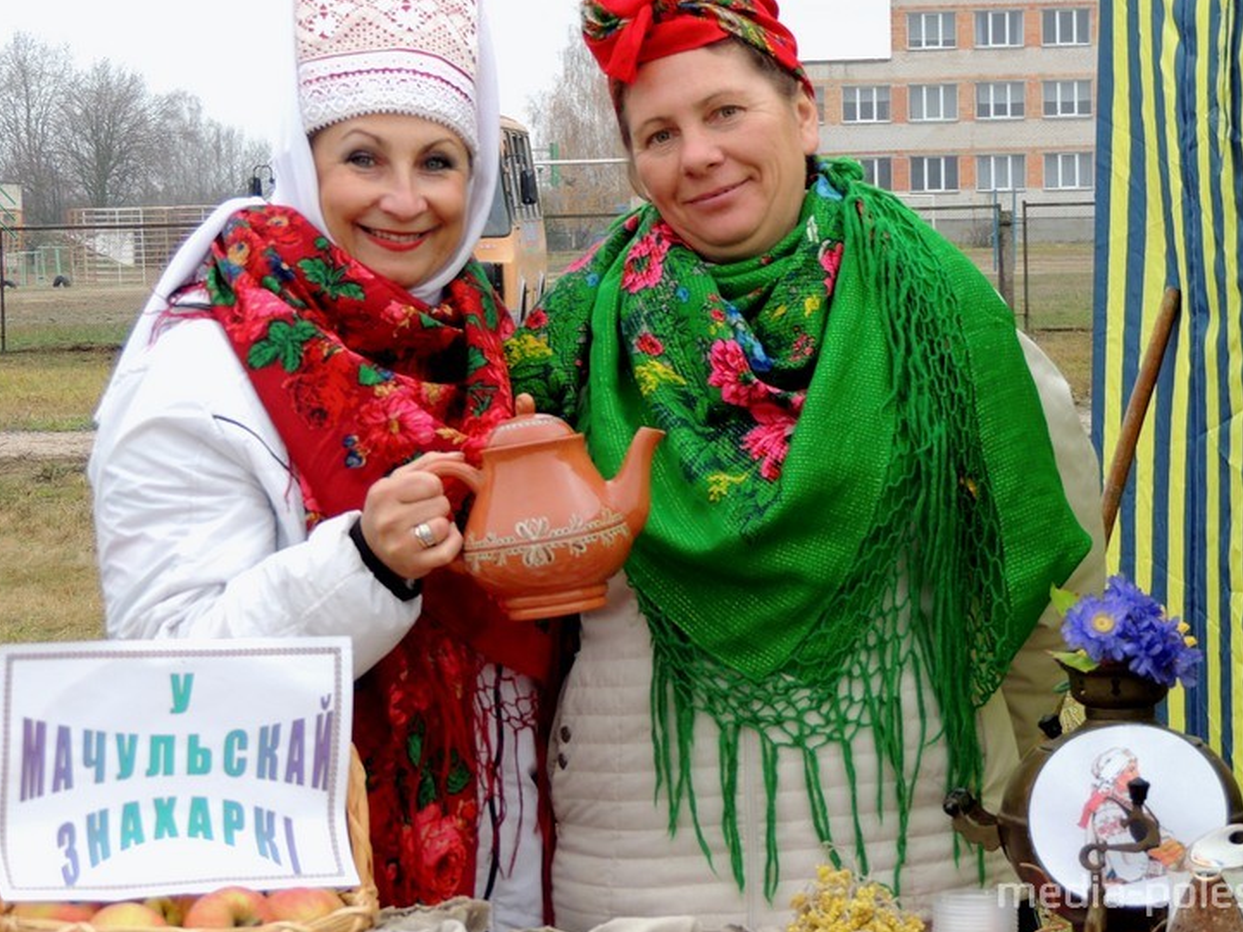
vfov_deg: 13.3
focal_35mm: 111
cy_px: 434
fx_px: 3986
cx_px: 638
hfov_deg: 17.7
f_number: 4.1
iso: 160
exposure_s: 1/100
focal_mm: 17.8
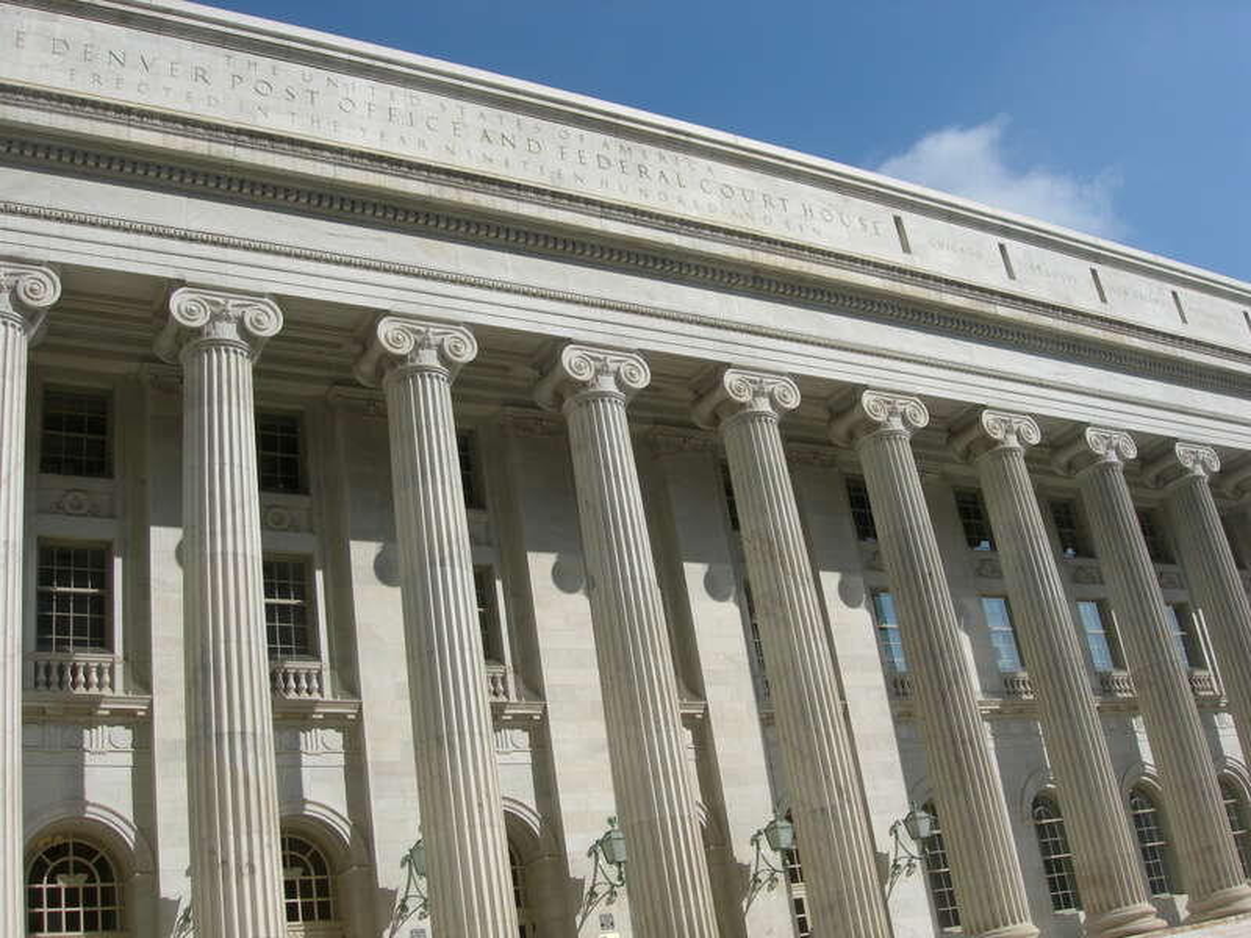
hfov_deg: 49.0
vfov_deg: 37.7
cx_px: 626
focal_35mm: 38
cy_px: 469
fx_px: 1373
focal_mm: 7.8
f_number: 4.8
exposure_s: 1/920
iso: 50
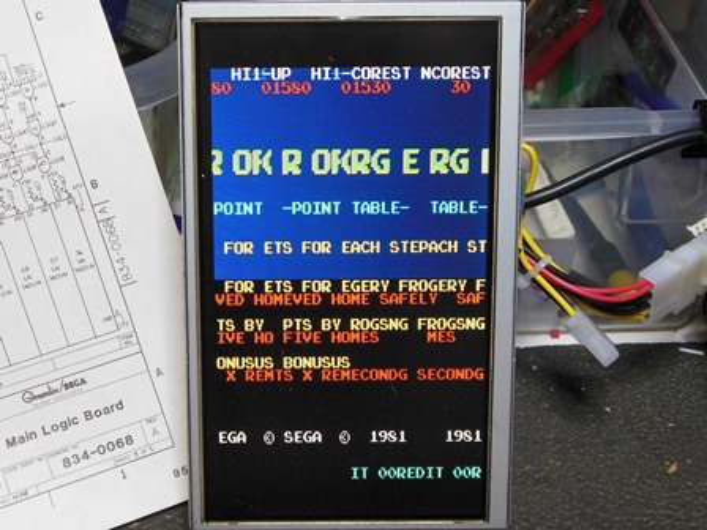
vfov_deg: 37.7
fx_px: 776
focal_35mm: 38
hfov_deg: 49.0
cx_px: 354
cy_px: 265
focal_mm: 6.8
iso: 320
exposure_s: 1/30
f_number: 3.6
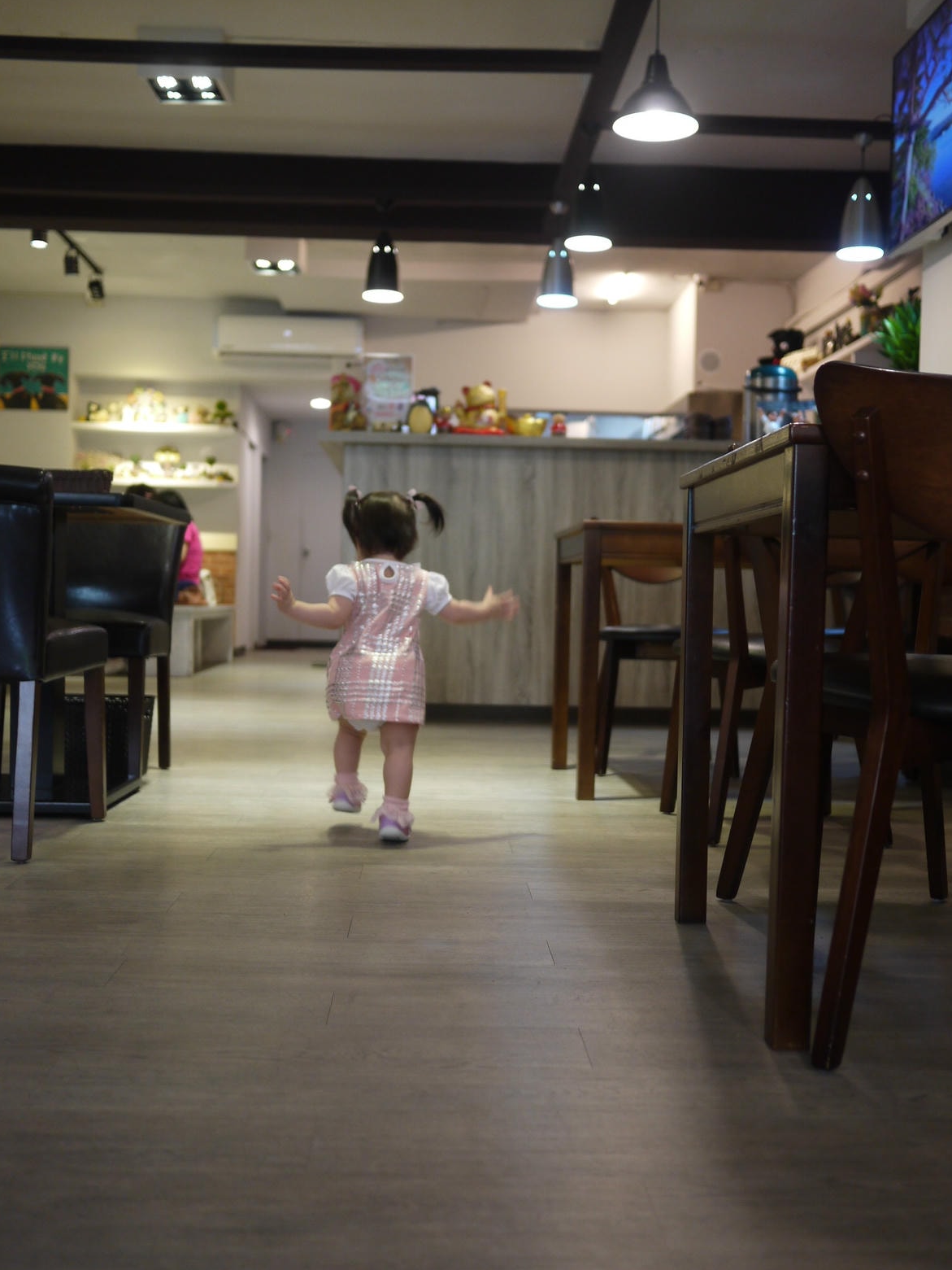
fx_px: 1503
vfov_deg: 45.8
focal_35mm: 41
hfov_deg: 35.1
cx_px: 485
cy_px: 634
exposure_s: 1/60
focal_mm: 20
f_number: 1.7
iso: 320
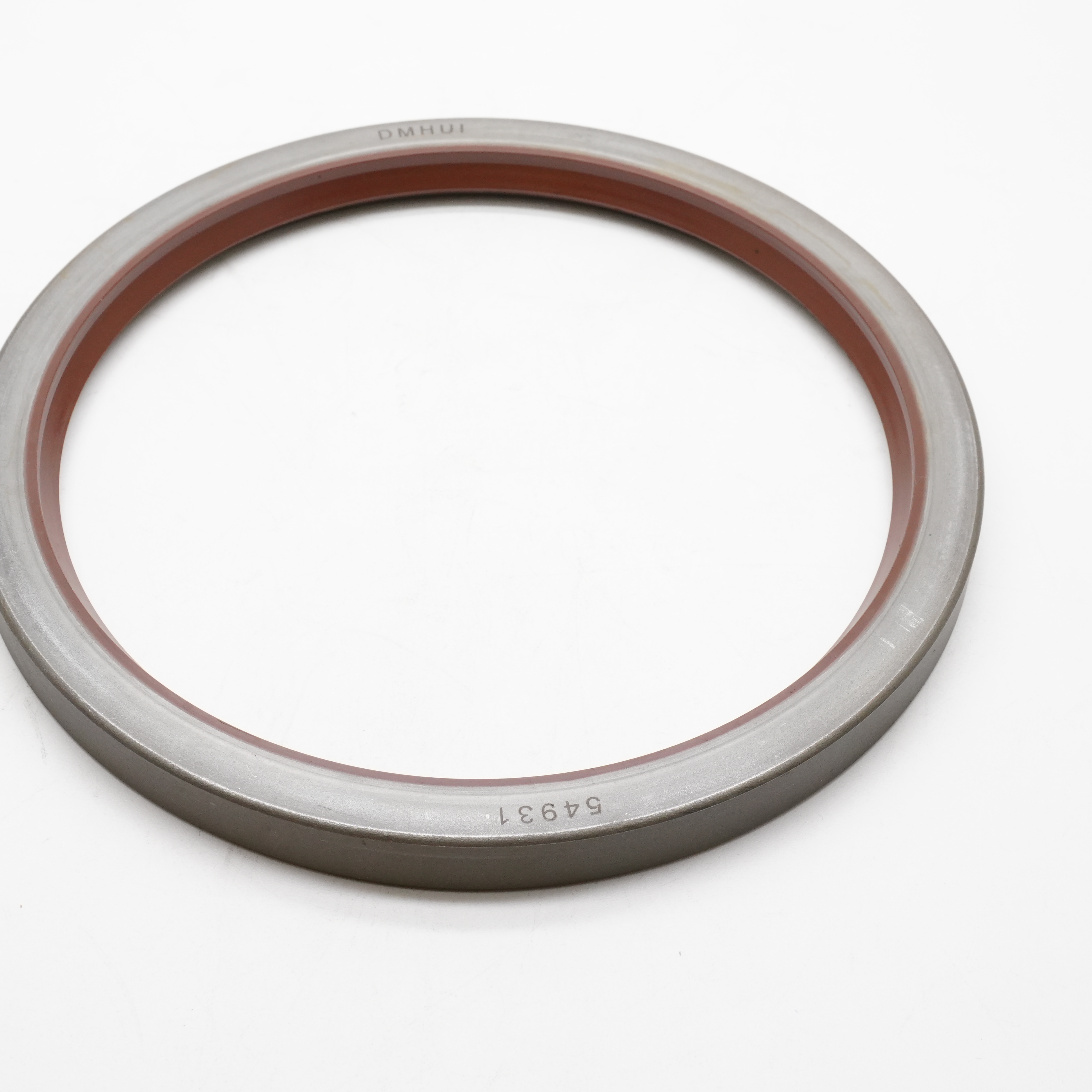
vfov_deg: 30.0
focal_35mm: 57
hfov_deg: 30.0
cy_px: 565
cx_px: 495
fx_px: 2034
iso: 800
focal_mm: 28
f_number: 11
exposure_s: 1/60
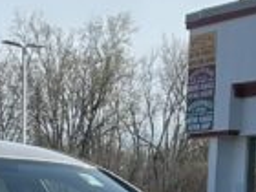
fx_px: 1405
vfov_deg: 7.4
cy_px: 443
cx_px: 33
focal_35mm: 190
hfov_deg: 10.4
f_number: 1.5
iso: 50
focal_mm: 5.7
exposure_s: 1/3257
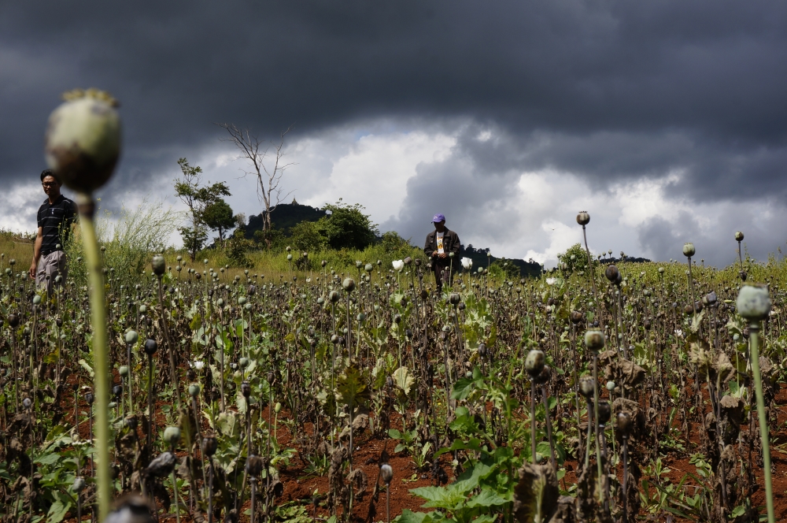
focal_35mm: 51
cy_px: 262
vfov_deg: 26.4
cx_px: 394
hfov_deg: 38.9
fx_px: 1113
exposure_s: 1/160
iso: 100
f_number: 13
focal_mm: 34
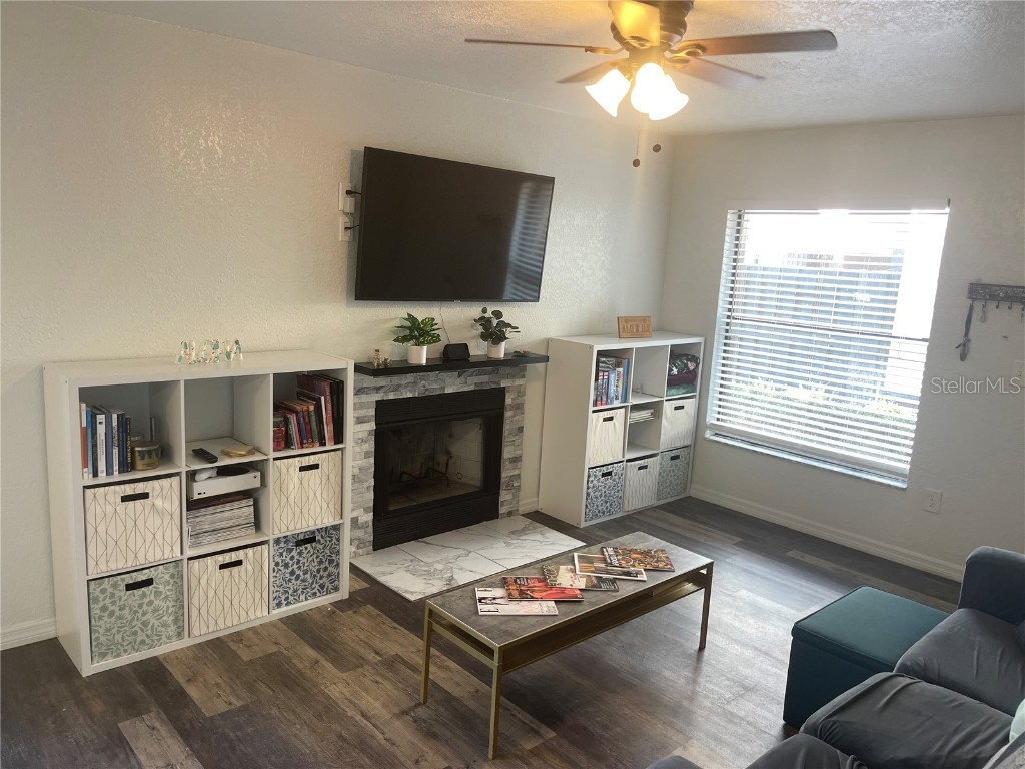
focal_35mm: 25
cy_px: 384
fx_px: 740
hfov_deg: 69.4
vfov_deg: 54.9
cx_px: 512
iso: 125
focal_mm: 5.1
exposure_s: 1/120
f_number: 1.6
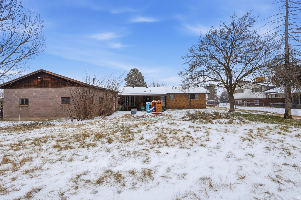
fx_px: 138
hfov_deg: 95.0
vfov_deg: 72.1
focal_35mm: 16
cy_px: 100
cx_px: 150
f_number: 9
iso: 250
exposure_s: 1/3200
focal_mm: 16.5
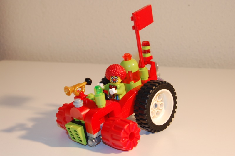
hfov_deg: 31.9
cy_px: 78
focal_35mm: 63
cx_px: 118
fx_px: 411
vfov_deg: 21.5
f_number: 11
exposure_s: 1/1.6
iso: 400
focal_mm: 42
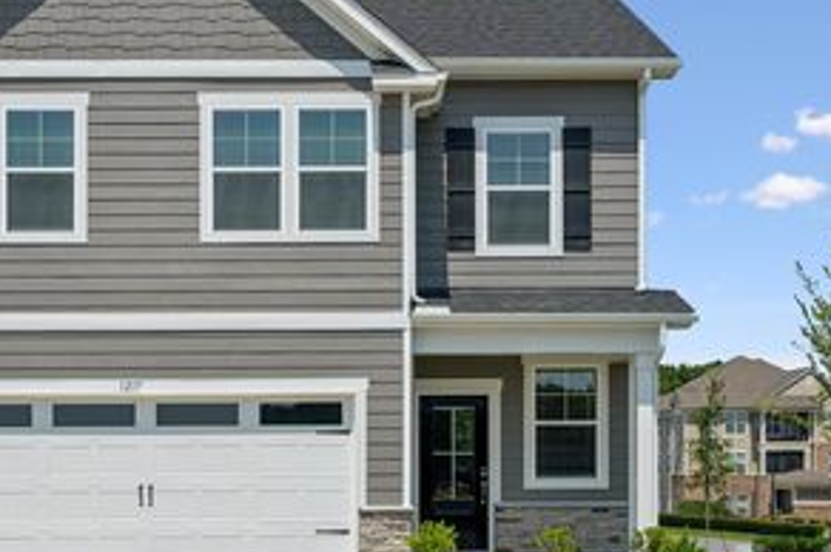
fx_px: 1383
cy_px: 201
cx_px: 253
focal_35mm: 60
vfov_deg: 22.5
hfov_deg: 33.0
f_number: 5
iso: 100
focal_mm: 35
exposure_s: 1/1250
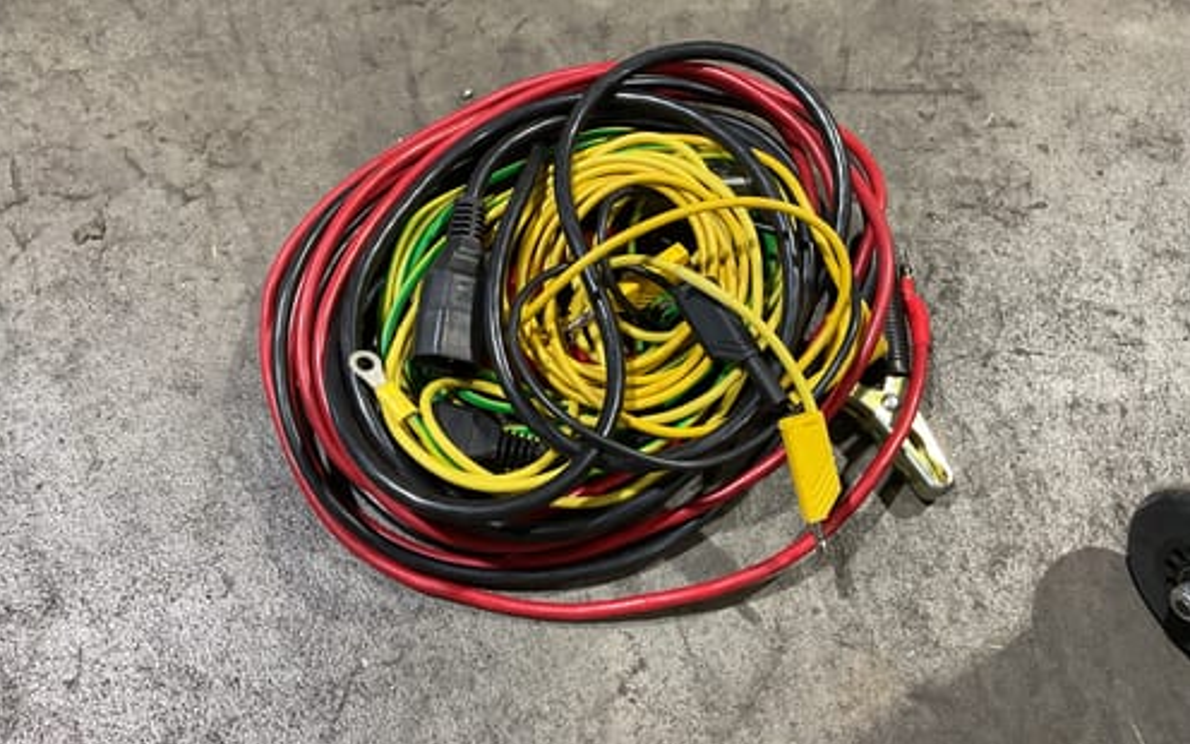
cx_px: 593
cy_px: 330
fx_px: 1005
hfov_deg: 61.2
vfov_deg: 40.5
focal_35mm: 31
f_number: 1.8
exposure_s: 1/50
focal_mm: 3
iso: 80
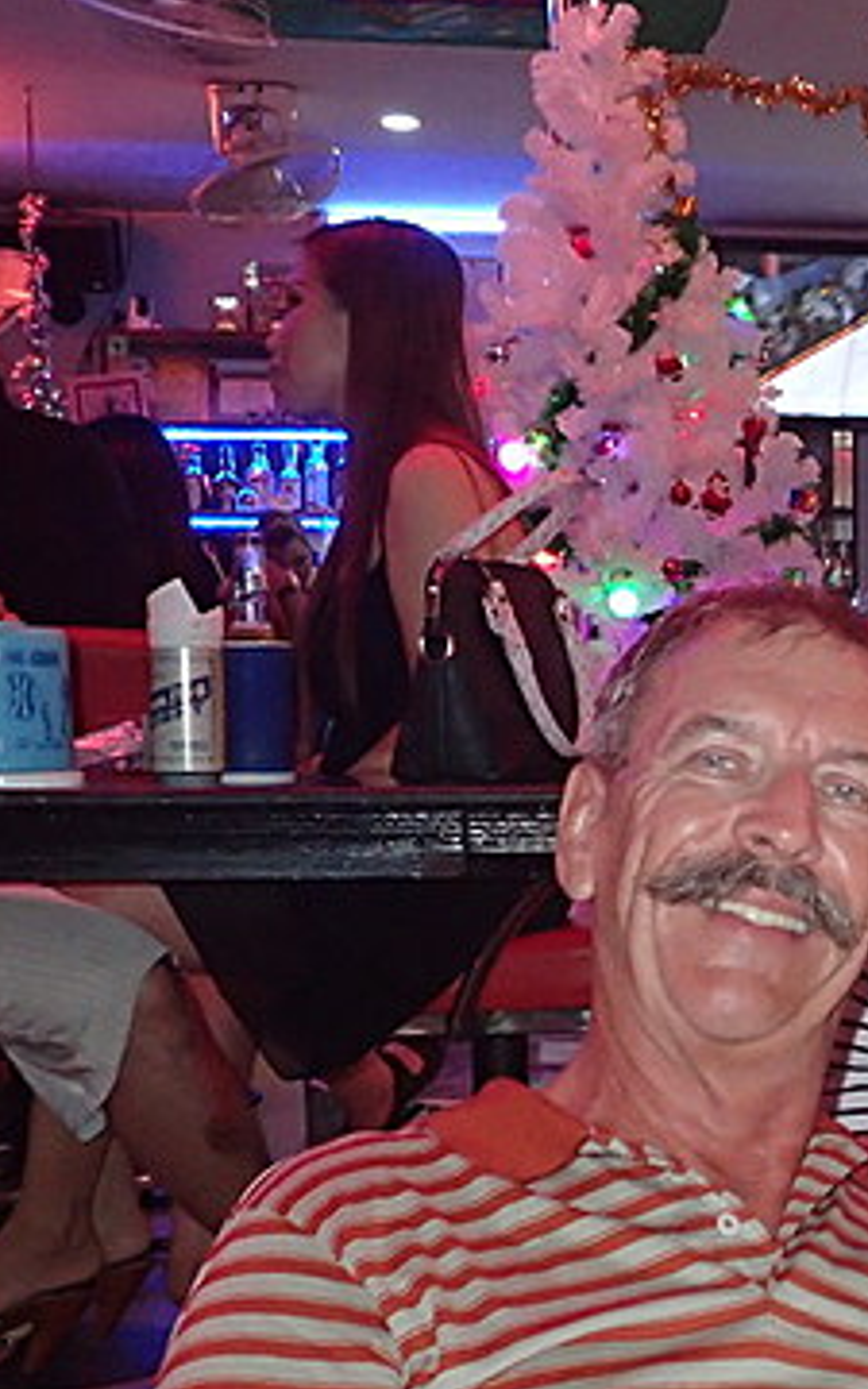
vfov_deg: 30.8
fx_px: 2498
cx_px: 1007
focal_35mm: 66
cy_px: 953
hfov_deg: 18.8
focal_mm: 5.14
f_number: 2.2
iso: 500
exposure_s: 1/30
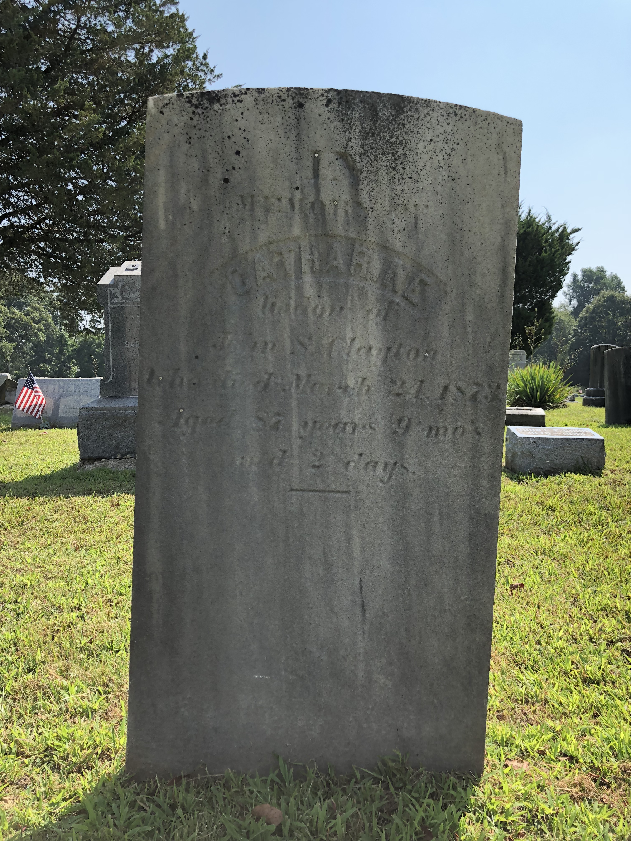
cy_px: 420
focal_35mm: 28
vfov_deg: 63.4
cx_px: 316
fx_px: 681
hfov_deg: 49.7
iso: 20
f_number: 1.8
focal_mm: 3.99
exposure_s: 1/676
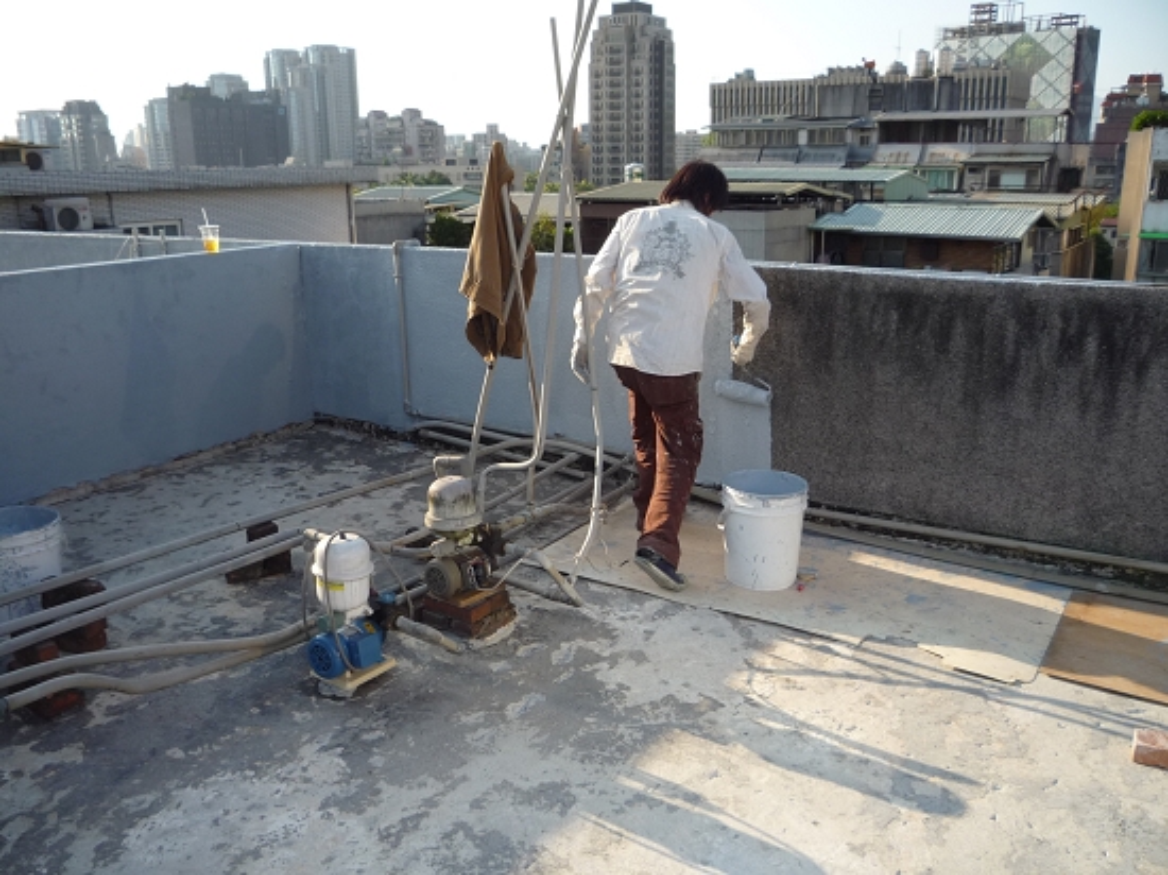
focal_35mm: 30
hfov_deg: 60.0
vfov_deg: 46.8
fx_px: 1012
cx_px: 584
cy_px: 438
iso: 100
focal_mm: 5.2
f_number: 4
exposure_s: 1/250
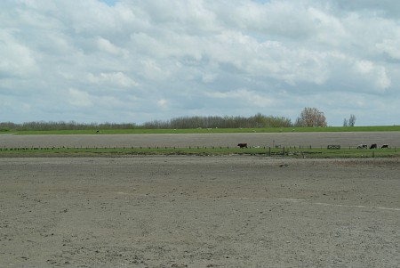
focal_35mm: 84
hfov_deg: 24.2
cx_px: 200
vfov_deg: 16.3
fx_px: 934
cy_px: 134
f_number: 6.7
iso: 200
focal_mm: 56
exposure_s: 1/1000
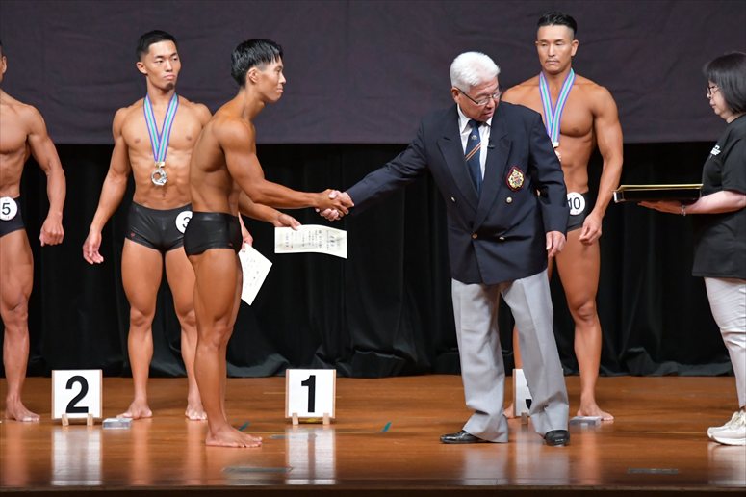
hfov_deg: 7.6
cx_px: 373
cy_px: 248
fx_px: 5592
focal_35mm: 270
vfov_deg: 5.1
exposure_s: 1/400
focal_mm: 180
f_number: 5.6
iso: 5000
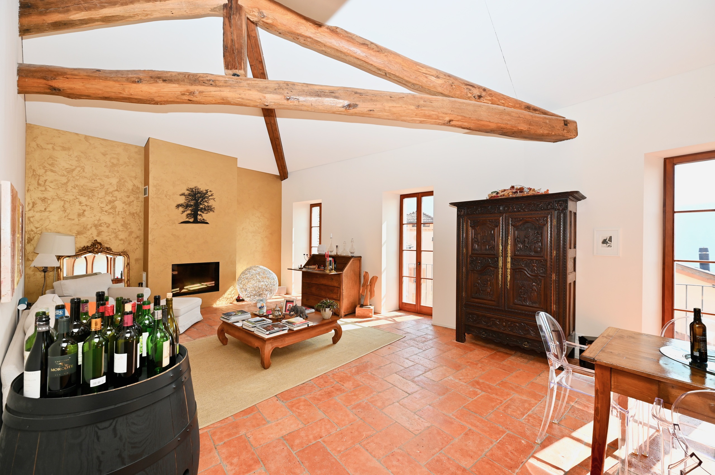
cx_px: 358
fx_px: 278
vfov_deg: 81.1
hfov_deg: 104.3
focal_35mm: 14
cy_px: 238
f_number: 5.6
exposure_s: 1/125
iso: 180
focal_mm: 14
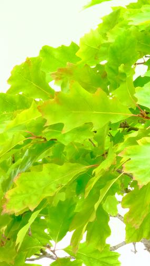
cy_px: 300
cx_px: 192
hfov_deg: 5.5
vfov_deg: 9.6
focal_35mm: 221
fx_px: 1565
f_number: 22
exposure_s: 1/30
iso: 6400
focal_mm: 55
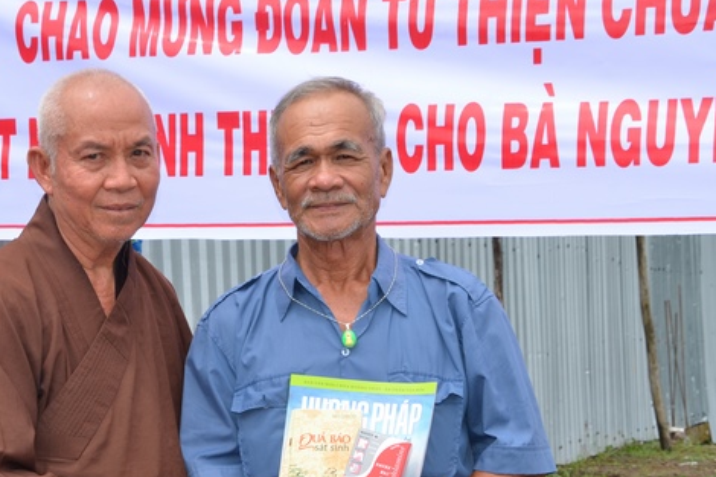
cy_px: 312
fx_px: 1730
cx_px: 274
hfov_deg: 23.3
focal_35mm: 87
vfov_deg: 15.7
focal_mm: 42
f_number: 13
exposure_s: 1/250
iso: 250
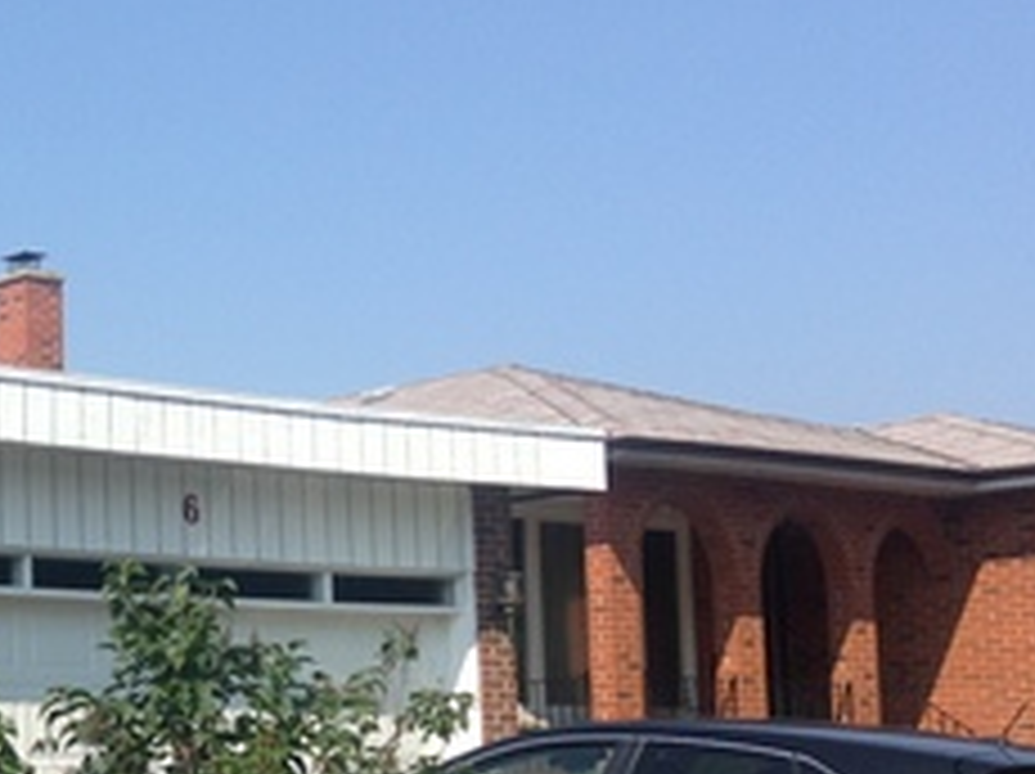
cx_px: -194
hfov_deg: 21.3
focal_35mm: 86
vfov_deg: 17.0
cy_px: 603
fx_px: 2569
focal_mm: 3.3
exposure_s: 1/891
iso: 32
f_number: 2.4
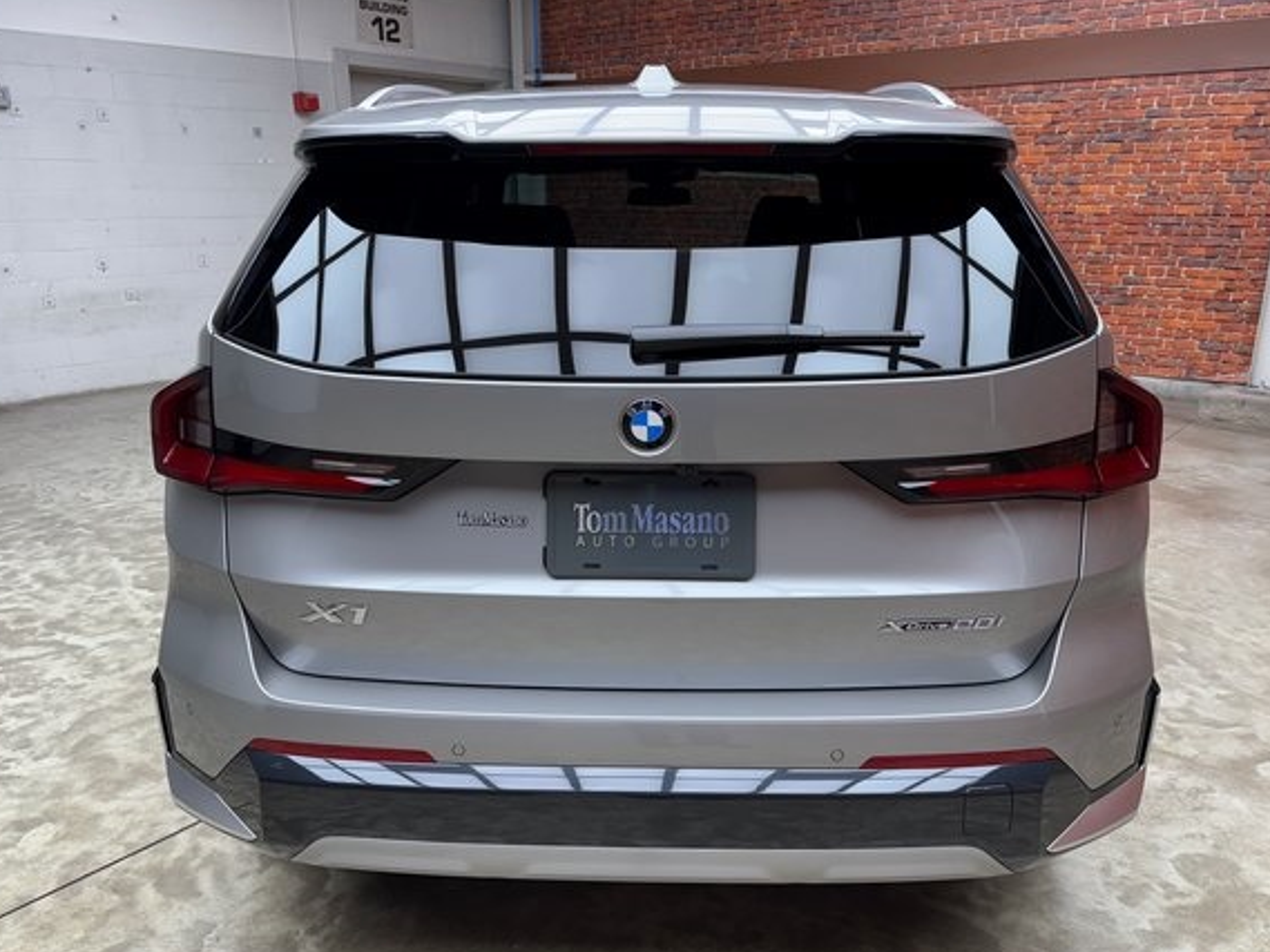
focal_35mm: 27
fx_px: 991
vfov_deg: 51.3
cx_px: 645
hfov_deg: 65.3
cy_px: 519
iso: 80
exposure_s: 1/120
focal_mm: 6.76
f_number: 1.78
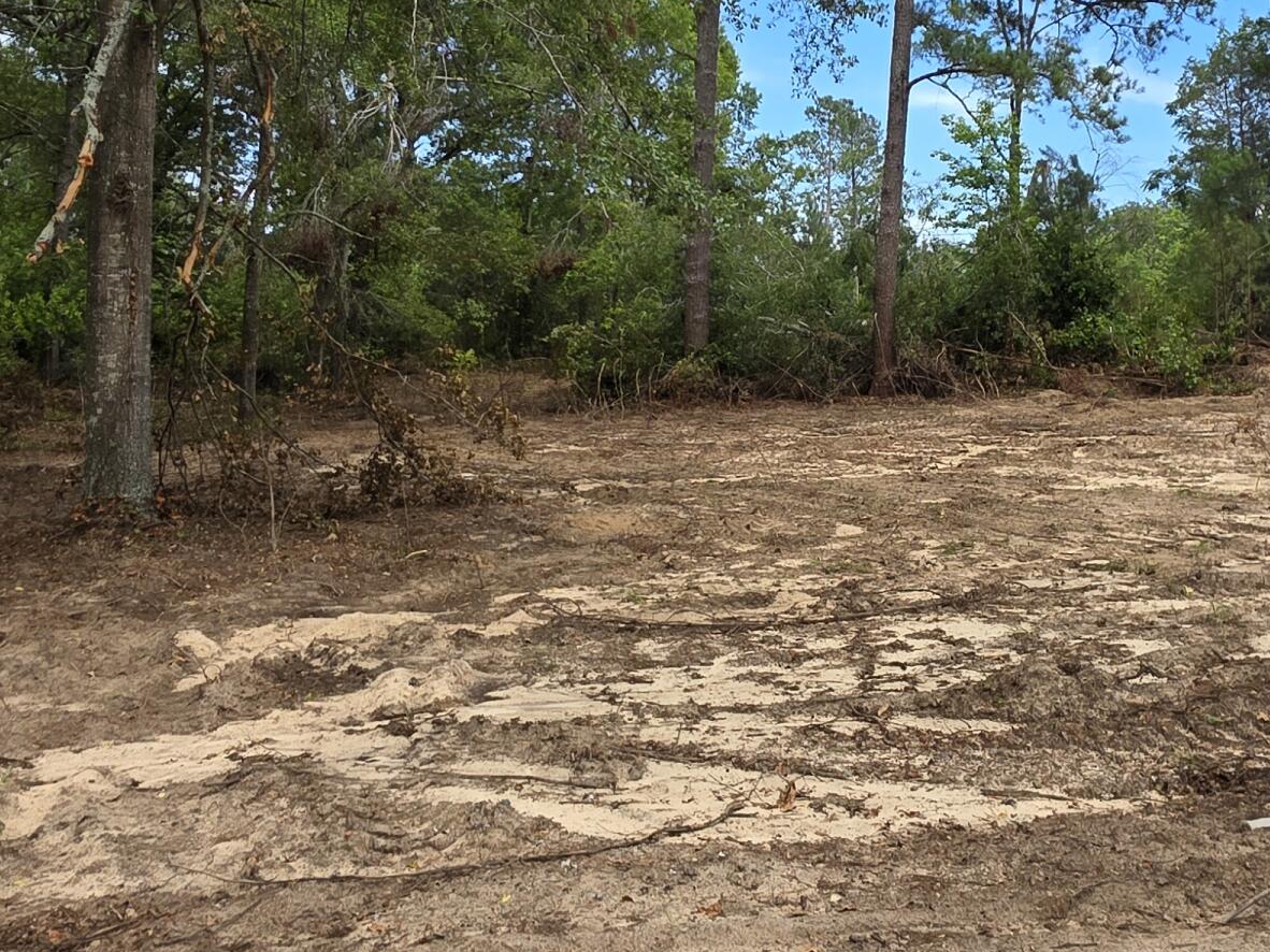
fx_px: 1210
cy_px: 392
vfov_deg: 42.8
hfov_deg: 54.2
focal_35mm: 33
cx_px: 855
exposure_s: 1/871
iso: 40
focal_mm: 2.2
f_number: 1.9
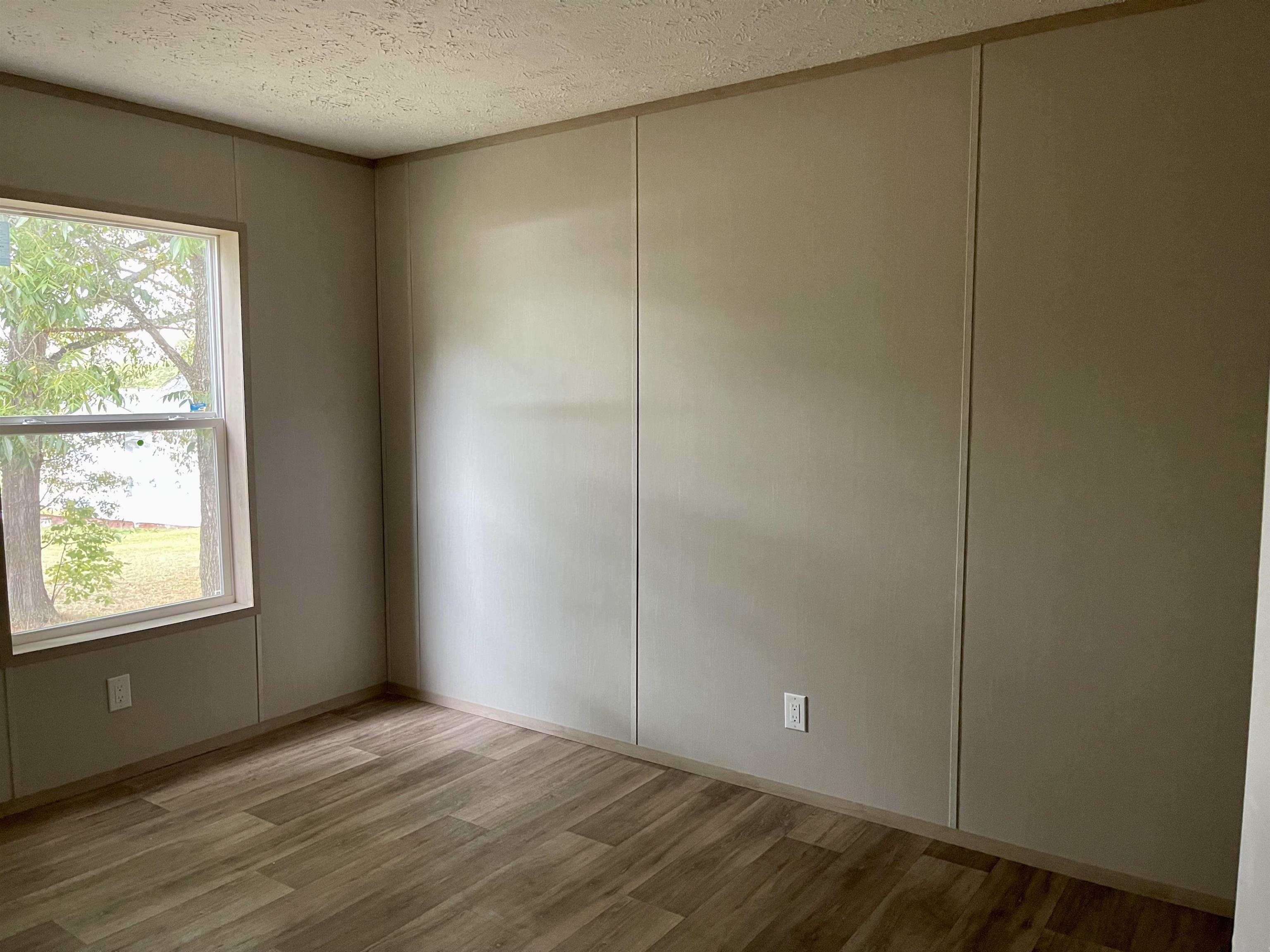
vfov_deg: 54.9
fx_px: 917
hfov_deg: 69.4
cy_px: 476
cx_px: 635
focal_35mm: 25
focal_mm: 5.1
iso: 500
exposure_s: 1/54
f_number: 1.6
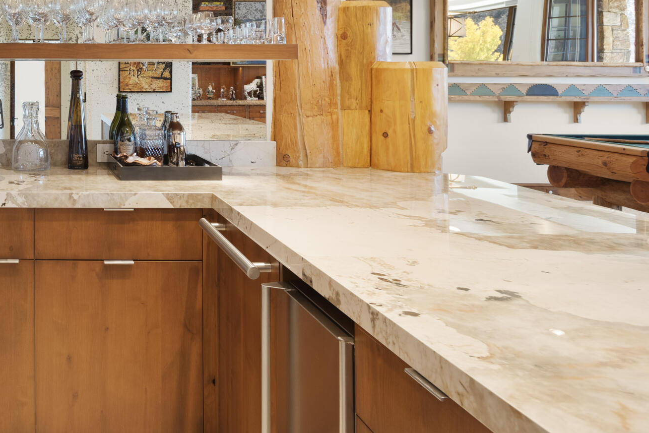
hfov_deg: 42.5
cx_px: -4
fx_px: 703
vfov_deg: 33.0
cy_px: 72
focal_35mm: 39
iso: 400
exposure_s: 1/3
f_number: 7.1
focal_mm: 17
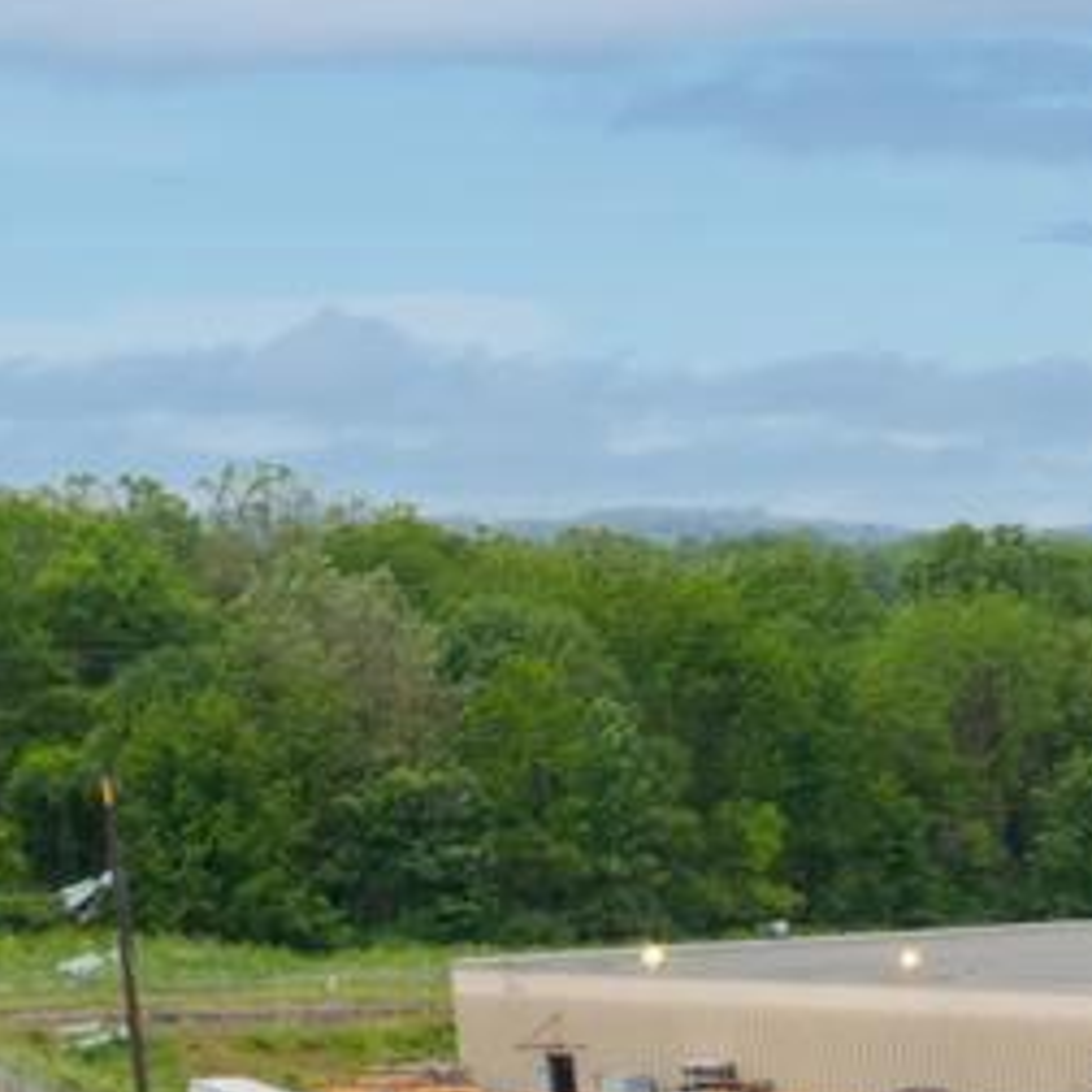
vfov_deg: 8.3
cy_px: 2717
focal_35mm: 193
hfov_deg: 8.0
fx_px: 6888
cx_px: 3098
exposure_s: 1/30
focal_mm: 10.26
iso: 100
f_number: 5.6
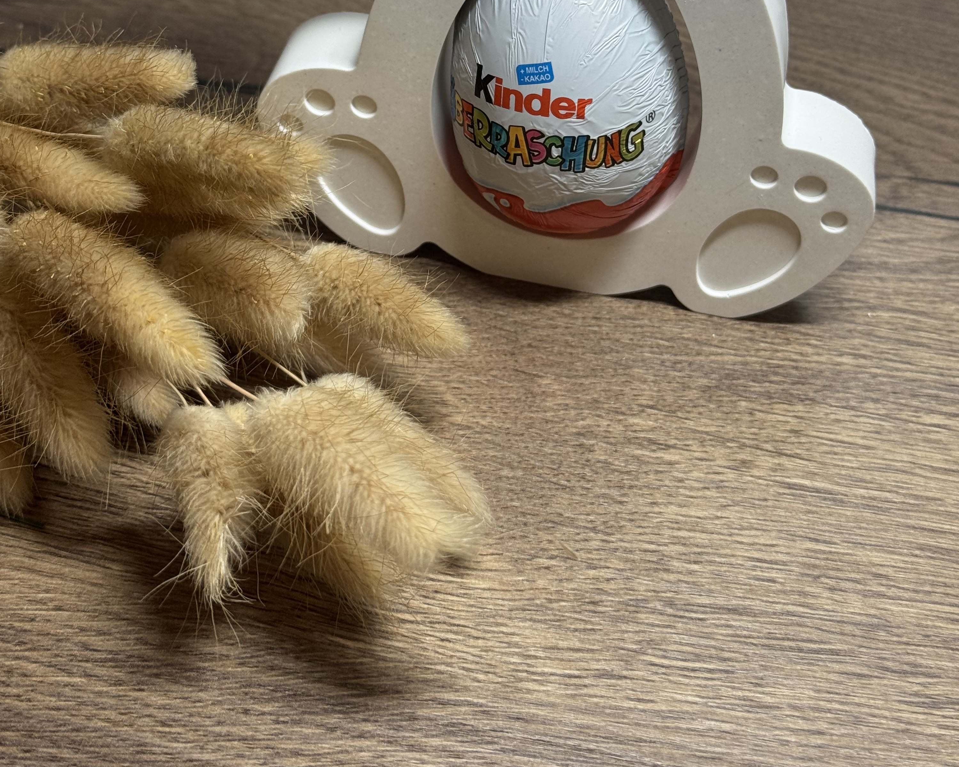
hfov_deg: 30.0
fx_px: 1788
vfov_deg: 23.8
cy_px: 144
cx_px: 478
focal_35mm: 63
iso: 64
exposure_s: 1/100
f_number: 1.78
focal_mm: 6.76
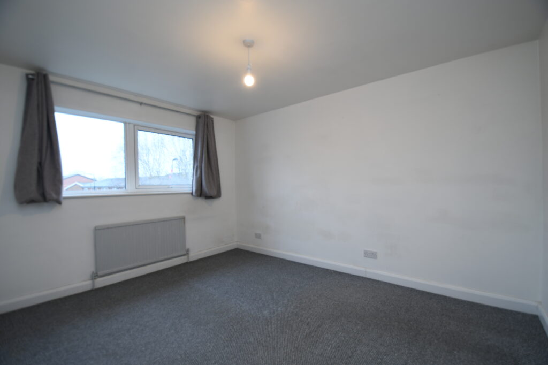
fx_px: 228
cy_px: 182
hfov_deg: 100.4
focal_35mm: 15
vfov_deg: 77.3
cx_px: 274
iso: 100
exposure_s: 1/13
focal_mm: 10
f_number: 3.5
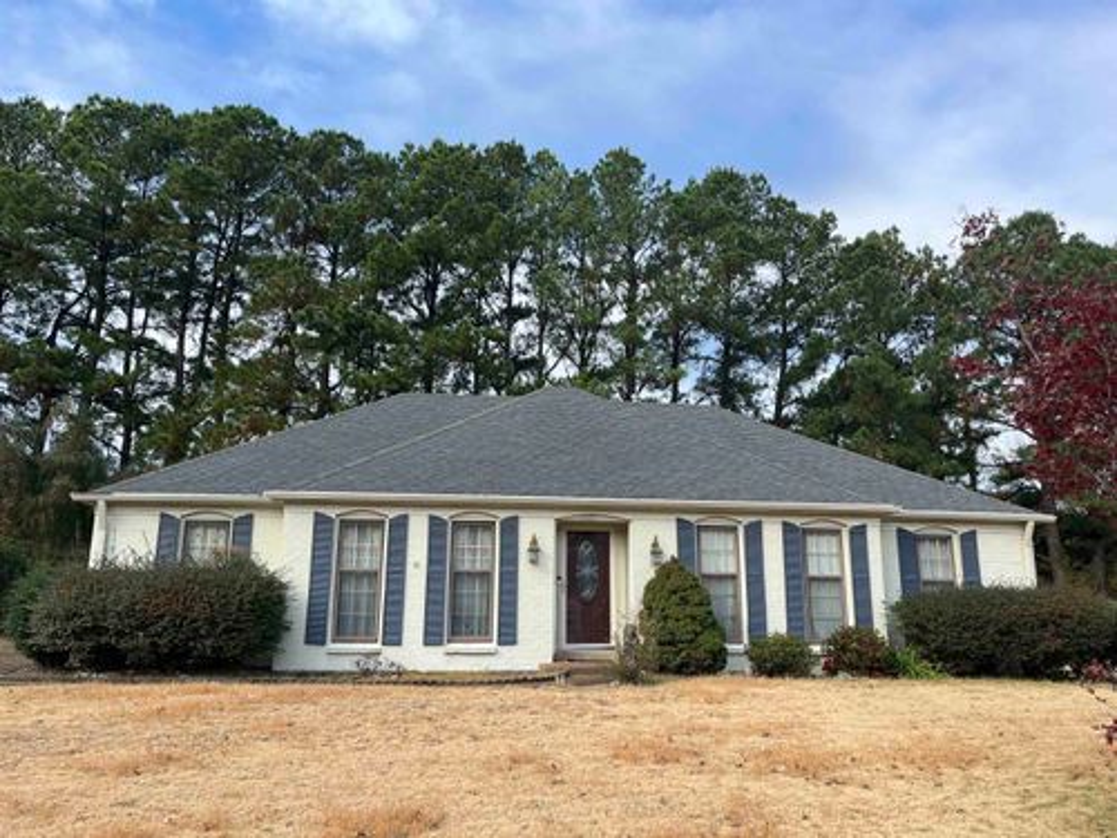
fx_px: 839
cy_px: 419
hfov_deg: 67.3
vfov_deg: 53.1
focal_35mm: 26
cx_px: 558
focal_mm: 5.1
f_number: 1.6
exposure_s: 1/1339
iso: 50
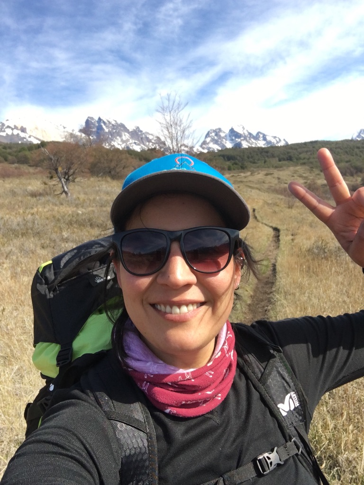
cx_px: 182
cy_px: 242
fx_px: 435
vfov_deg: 58.4
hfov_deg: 45.4
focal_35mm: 31
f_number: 2.2
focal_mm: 2.65
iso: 32
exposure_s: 1/1066
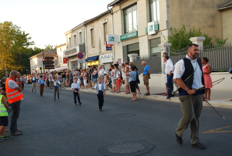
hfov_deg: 44.9
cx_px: 116
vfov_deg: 31.0
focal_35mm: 44
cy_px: 78
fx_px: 281
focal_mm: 29
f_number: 5
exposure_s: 1/100
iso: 200
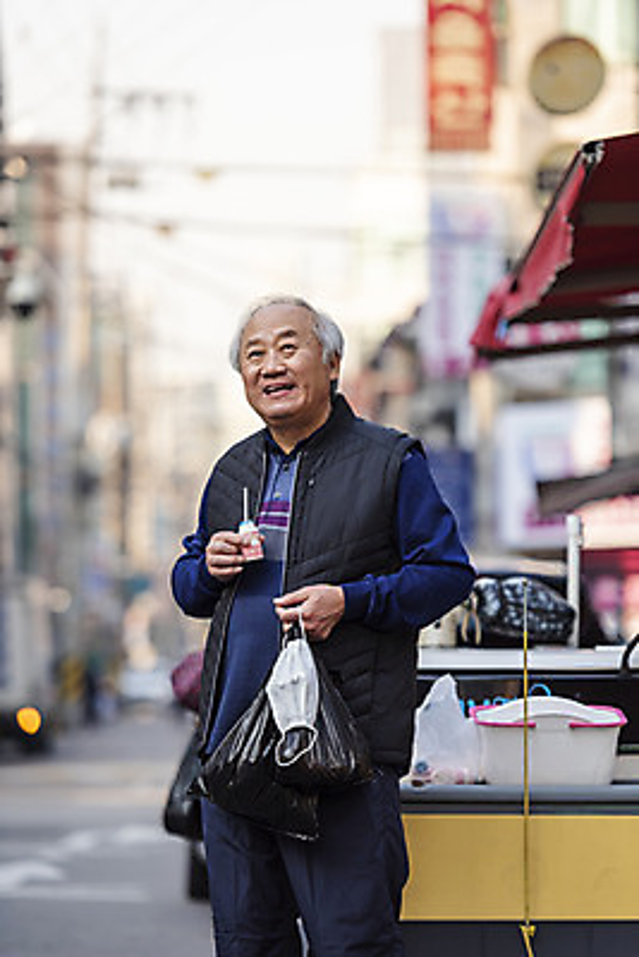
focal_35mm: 155
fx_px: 4123
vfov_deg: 13.2
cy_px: 478
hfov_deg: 8.9
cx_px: 320
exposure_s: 1/1600
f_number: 2.8
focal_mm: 155
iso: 320
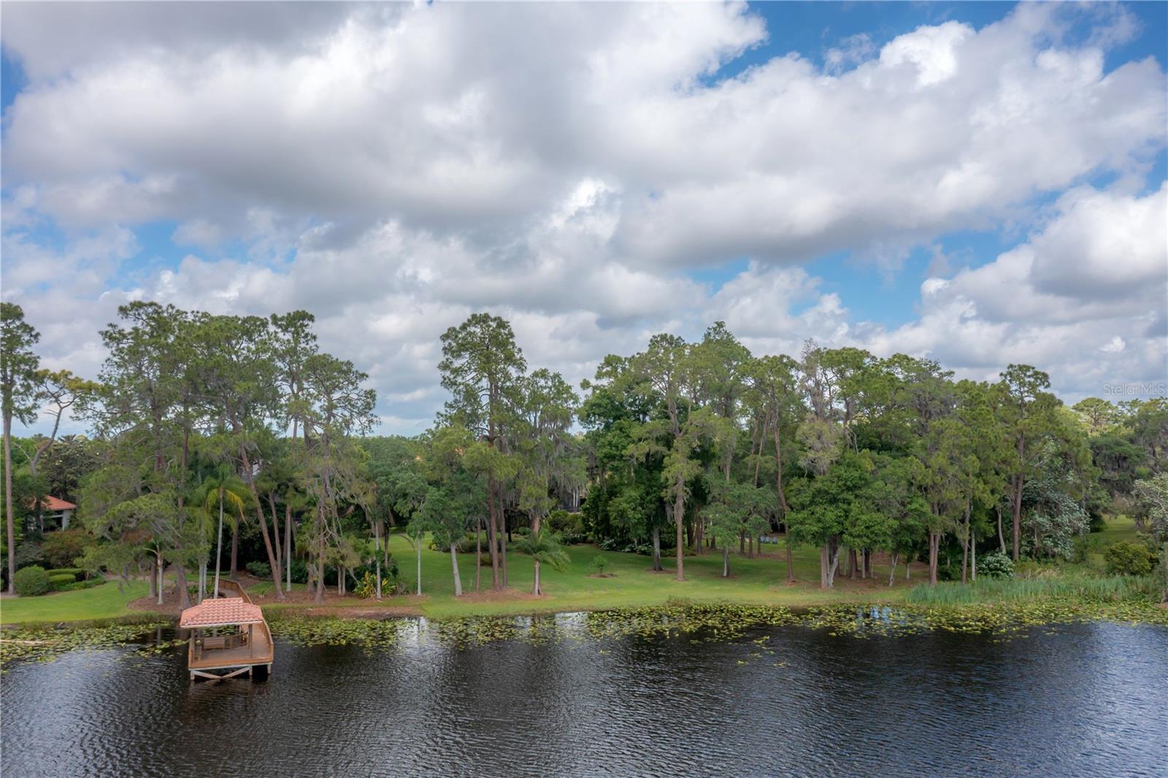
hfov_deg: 65.5
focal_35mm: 28
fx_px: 908
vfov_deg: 46.4
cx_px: 584
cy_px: 389
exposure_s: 1/500
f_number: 6.3
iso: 100
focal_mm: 10.26
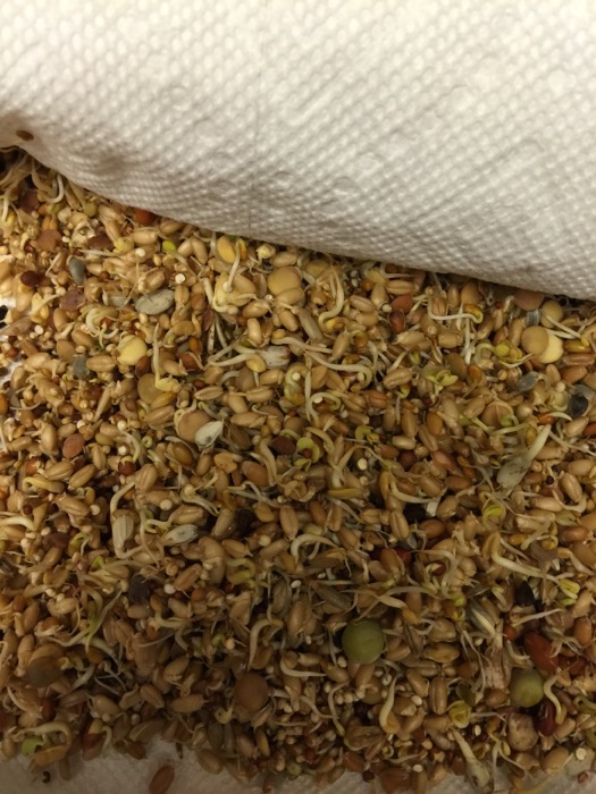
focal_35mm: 29
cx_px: 298
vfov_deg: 61.7
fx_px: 666
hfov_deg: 48.2
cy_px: 397
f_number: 2.2
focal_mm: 4.15
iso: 64
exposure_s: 1/15
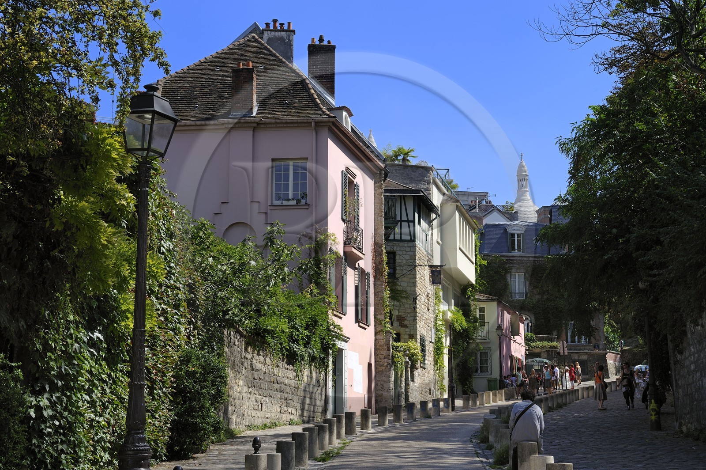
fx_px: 1136
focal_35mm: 58
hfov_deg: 34.5
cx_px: 353
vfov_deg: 23.3
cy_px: 235
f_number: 10
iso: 200
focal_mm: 58
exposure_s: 1/200
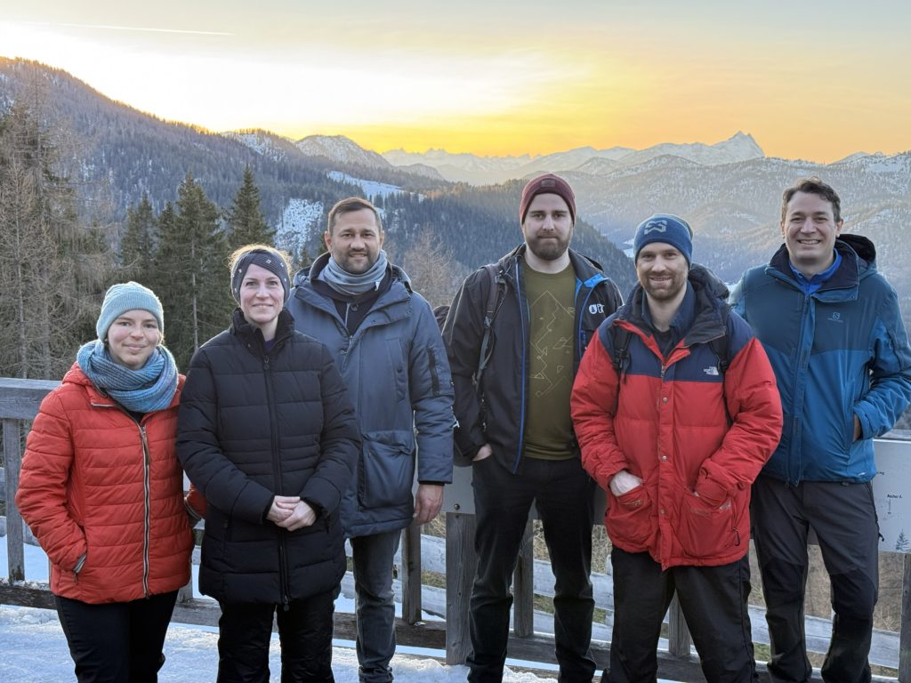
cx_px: 456
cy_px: 342
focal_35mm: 48
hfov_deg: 39.7
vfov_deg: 30.3
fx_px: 1263
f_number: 1.78
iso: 80
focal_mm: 6.76
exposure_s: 1/262
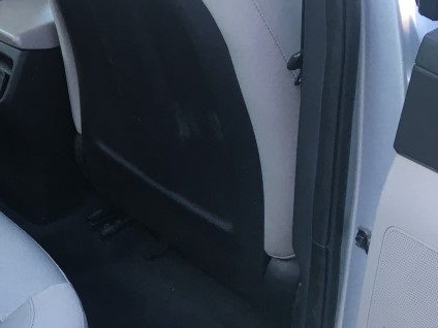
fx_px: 886
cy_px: 75
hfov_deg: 25.5
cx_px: -57
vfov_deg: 20.8
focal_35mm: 70
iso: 25
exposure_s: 1/30
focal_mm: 4.15
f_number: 2.2
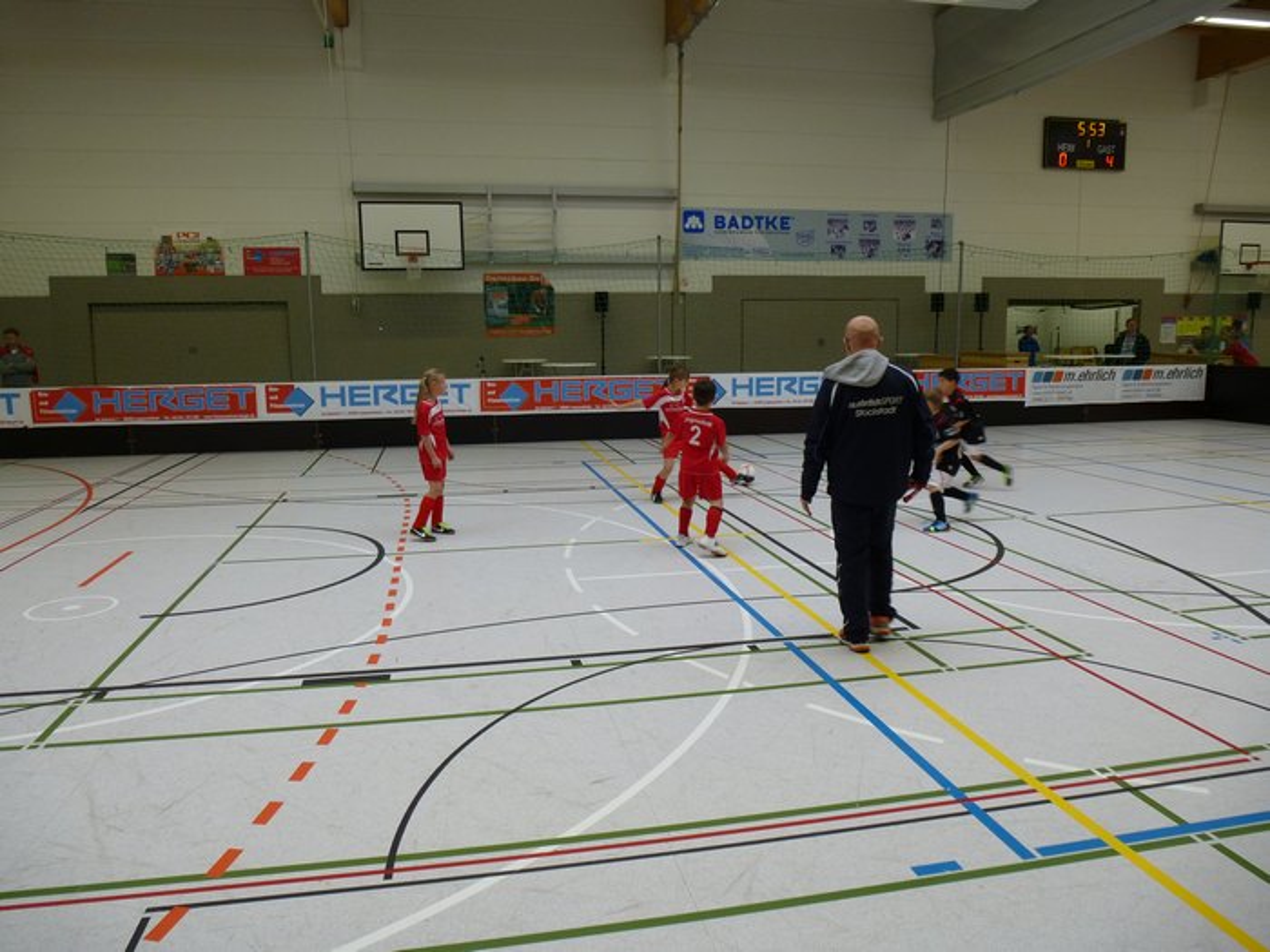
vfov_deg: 56.8
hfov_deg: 71.6
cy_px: 476
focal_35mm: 24
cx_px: 635
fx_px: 881
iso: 160
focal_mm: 4.3
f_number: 3.3
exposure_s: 1/60
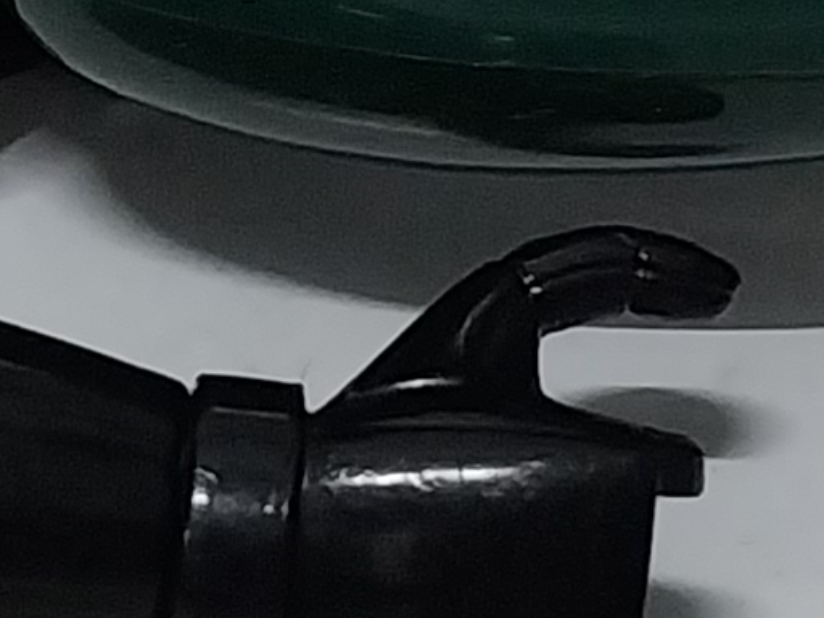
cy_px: -16
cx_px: 283
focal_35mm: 207
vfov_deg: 7.1
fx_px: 4927
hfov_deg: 9.6
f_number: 1.8
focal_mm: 4
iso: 400
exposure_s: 1/33
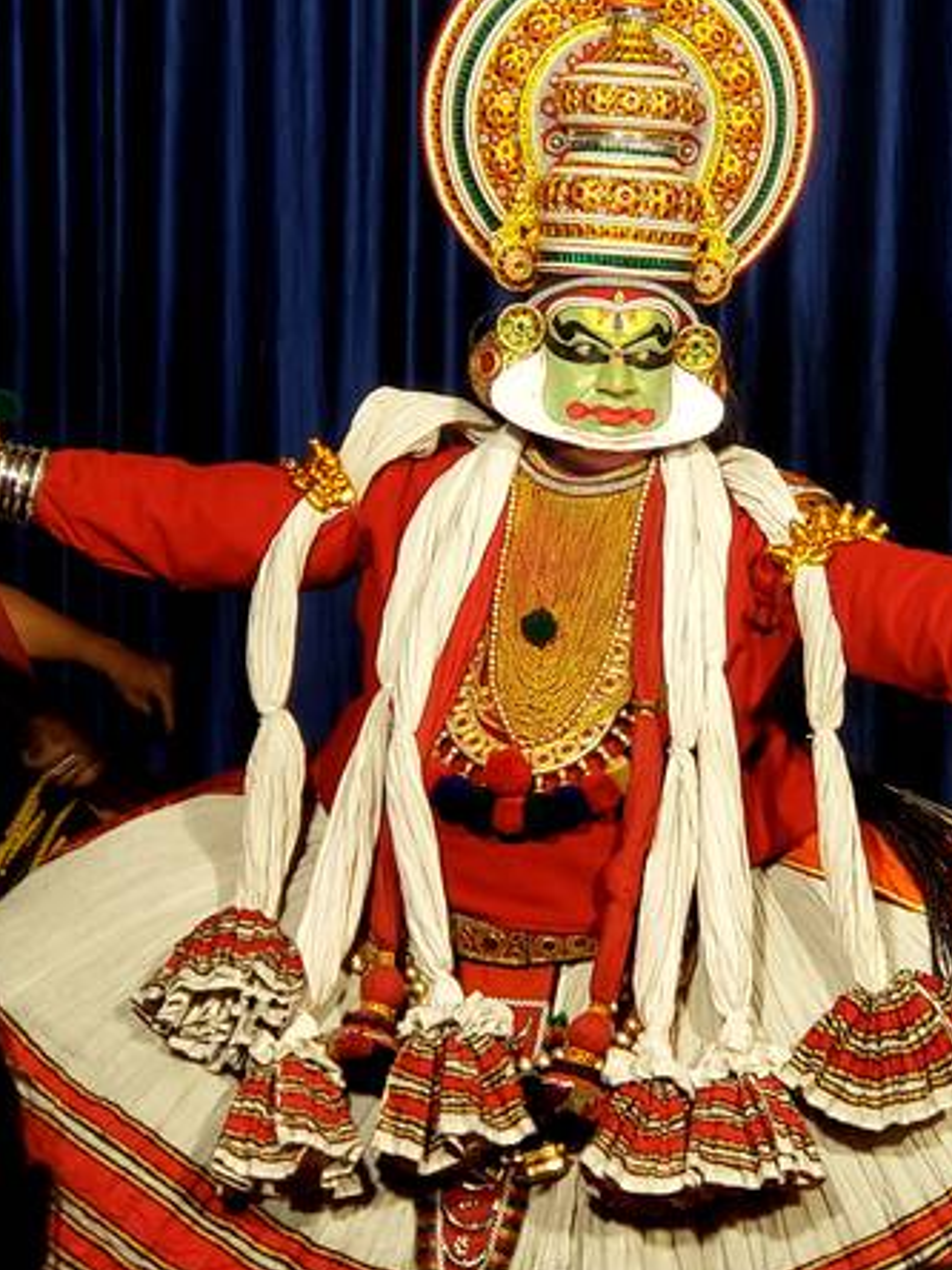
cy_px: 638
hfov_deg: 19.6
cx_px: 532
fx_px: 2750
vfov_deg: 26.0
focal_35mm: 75
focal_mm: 6
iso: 80
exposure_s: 1/33
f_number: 2.4
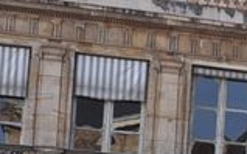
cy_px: 302
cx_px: 511
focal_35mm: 177
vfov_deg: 7.1
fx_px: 1190
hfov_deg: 10.7
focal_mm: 18
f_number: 9
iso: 200
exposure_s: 1/160
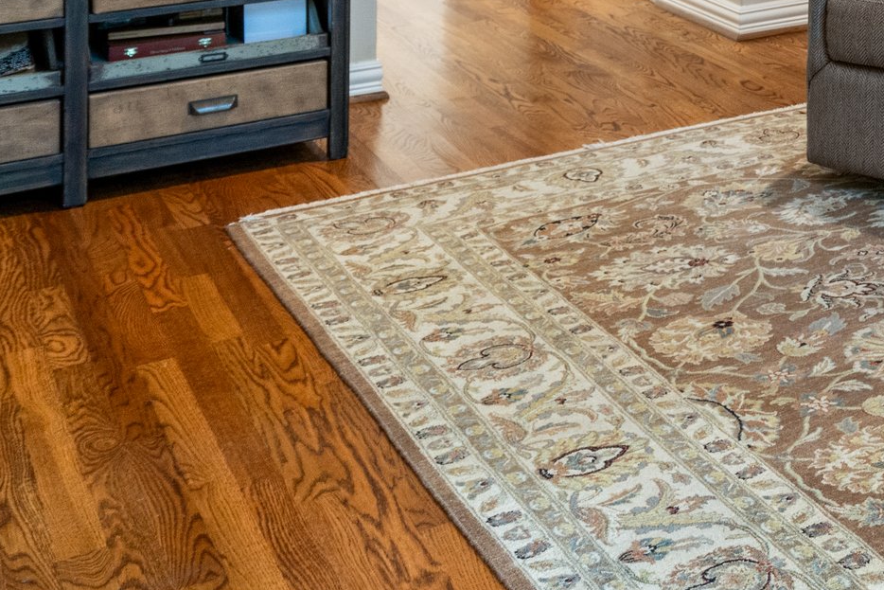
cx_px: 1170
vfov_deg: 19.2
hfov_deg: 27.2
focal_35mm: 61
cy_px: -318
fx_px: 1498
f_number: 5.6
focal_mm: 19
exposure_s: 1/8
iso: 800
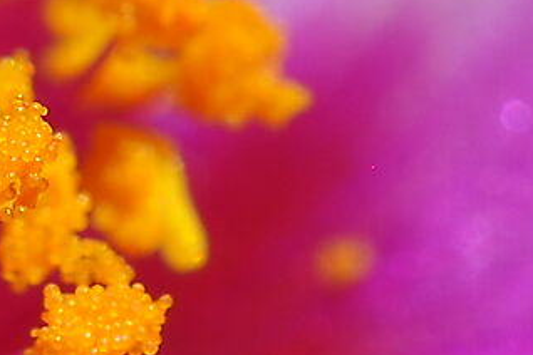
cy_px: -417
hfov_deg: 4.4
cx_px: -1197
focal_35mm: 452
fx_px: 6692
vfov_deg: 3.0
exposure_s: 1/3
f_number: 14
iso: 200
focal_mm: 40
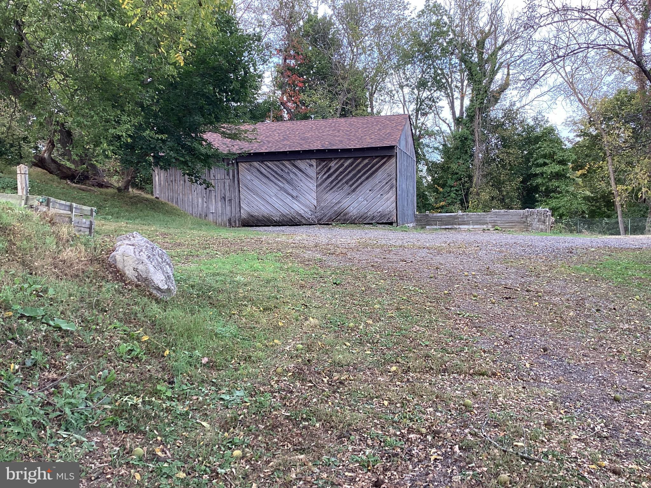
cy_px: 244
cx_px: 326
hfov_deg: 58.4
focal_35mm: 31
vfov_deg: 45.4
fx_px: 583
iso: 40
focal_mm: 3.3
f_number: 2.4
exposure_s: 1/120
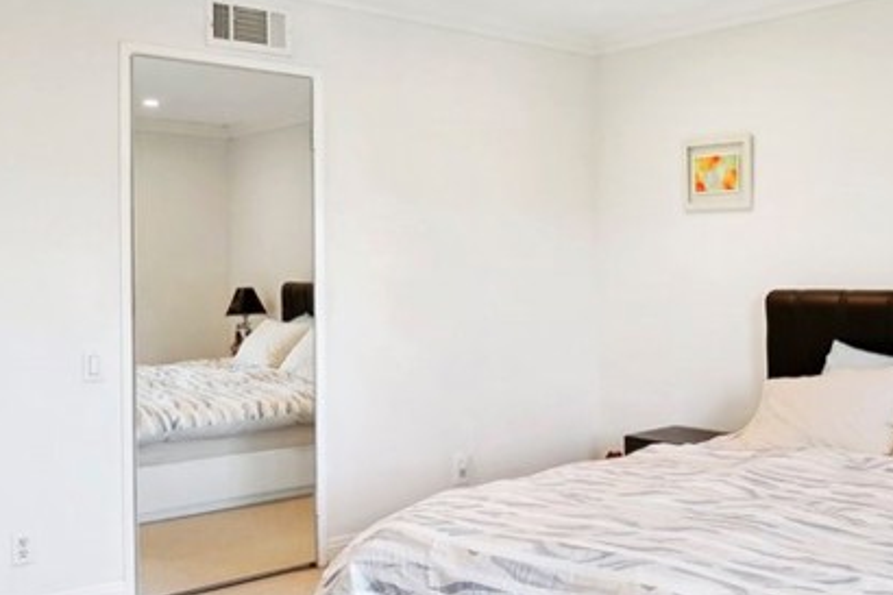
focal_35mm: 40
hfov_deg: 46.9
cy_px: 279
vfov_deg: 33.4
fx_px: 992
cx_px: 658
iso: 400
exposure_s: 1/15
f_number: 8
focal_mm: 16
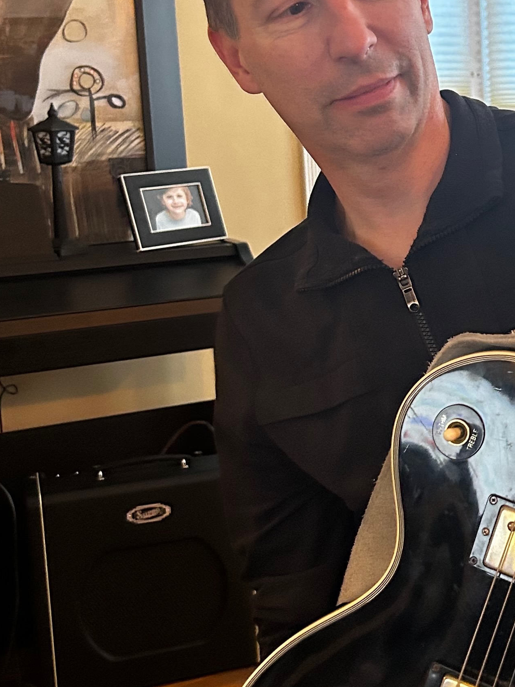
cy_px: 270
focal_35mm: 62
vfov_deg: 31.1
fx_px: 1230
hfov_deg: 22.3
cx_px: 571
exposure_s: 1/40
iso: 400
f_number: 1.5
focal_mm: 5.7
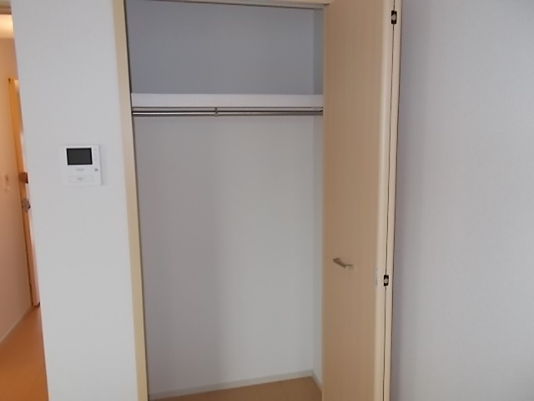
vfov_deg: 53.1
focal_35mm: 26
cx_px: 267
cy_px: 200
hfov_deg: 67.3
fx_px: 401
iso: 200
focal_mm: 4.6
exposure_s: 1/25
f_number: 3.2
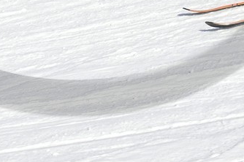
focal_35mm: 139
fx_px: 941
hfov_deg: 14.7
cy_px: -188
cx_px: 75
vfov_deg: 9.1
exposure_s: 1/800
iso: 200
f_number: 10
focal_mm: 29
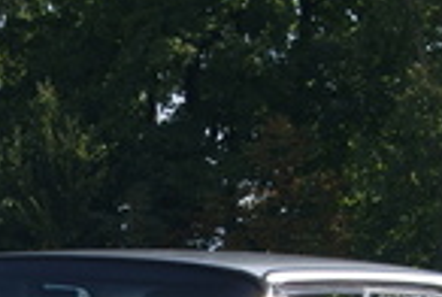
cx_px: -38
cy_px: 442
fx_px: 2116
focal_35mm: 172
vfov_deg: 7.9
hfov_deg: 11.8
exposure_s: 1/80
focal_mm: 28
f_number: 11
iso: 100
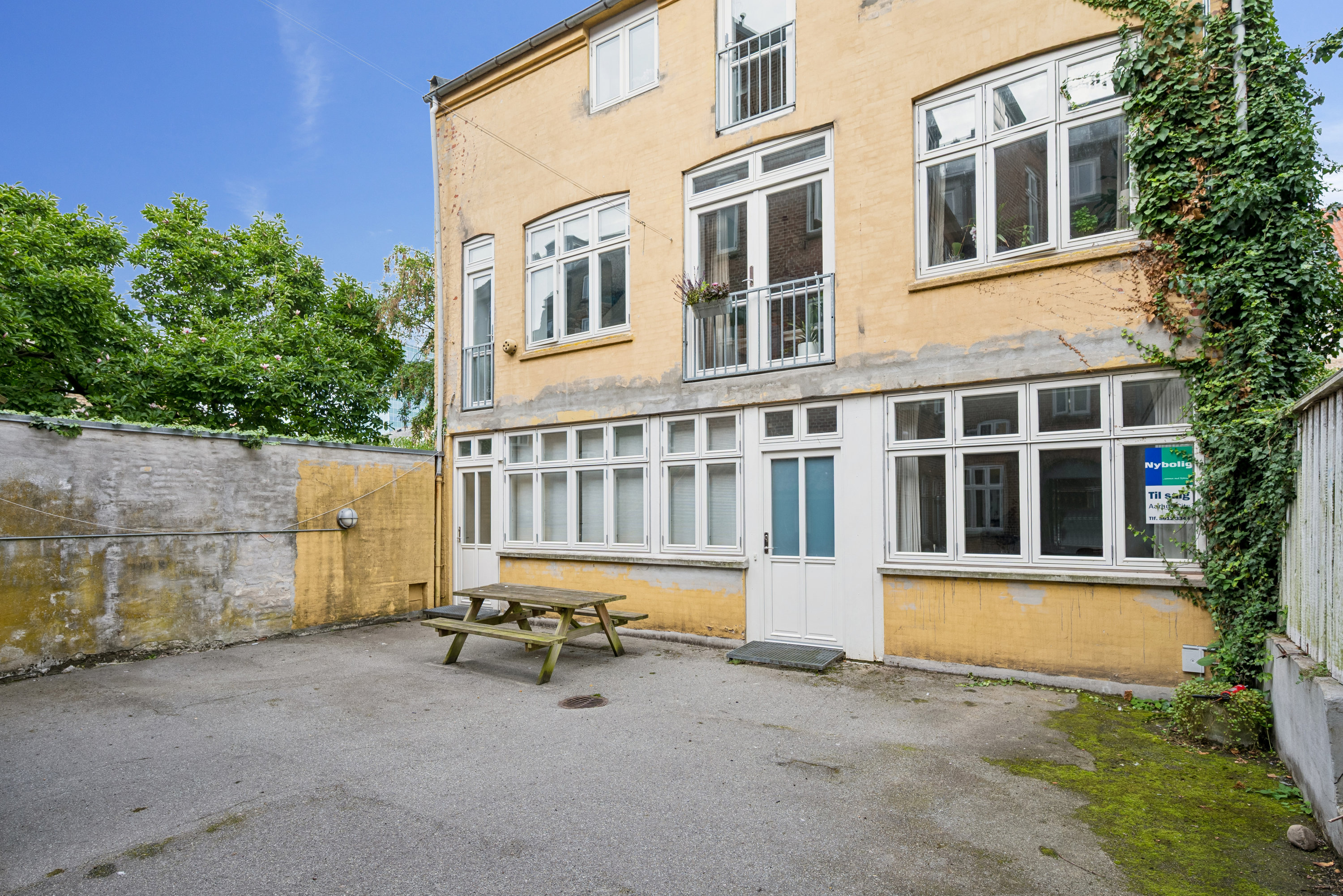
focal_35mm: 18
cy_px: 448
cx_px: 672
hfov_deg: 91.6
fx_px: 653
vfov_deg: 68.9
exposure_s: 1/320
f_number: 6.3
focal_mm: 17.5
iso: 320
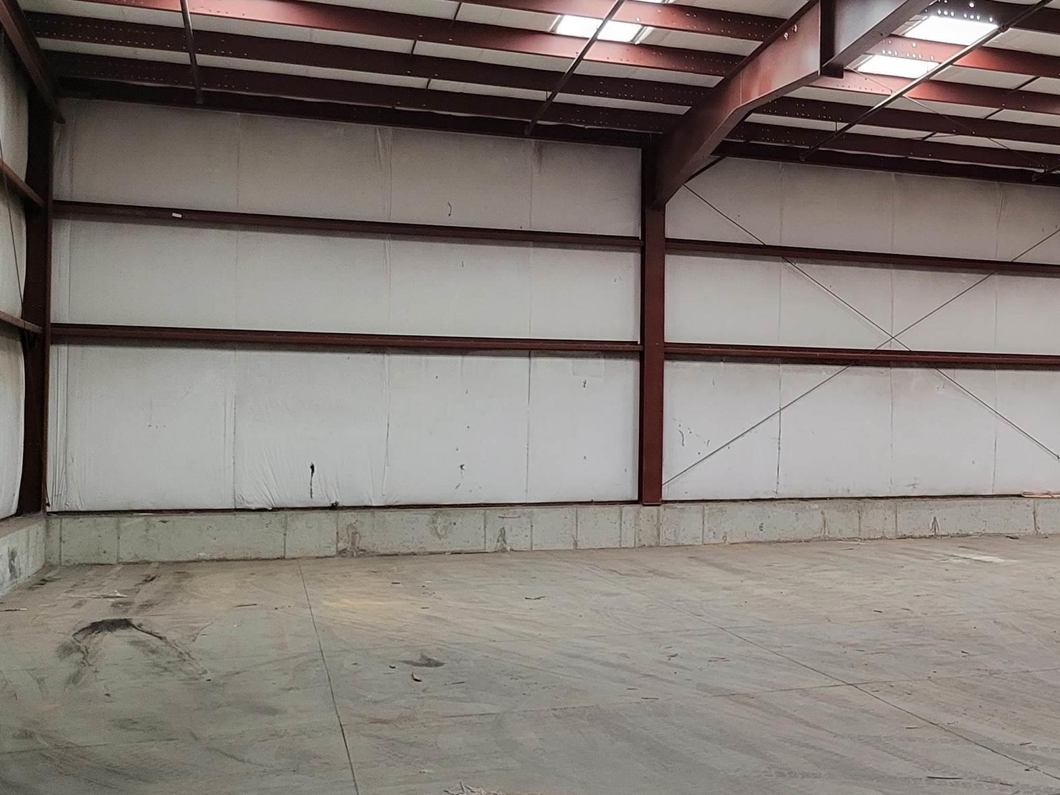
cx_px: 945
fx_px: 1439
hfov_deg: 37.9
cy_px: 379
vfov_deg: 30.9
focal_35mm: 47
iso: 500
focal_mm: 5
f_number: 1.8
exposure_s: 1/40
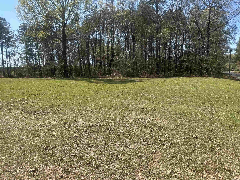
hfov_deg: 71.6
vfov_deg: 56.8
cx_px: 120
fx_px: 166
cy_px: 90
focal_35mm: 24
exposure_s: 1/2525
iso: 80
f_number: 1.78
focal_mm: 6.86
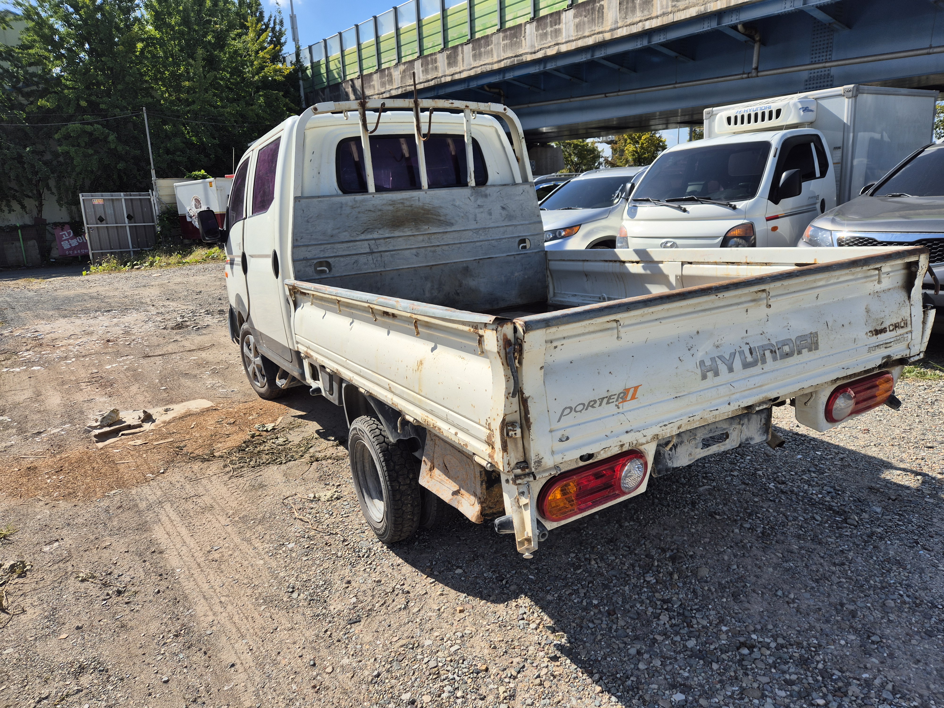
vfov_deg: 58.9
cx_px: 472
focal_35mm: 23
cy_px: 354
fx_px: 627
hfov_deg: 73.9
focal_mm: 5.4
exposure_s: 1/1772
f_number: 1.8
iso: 25
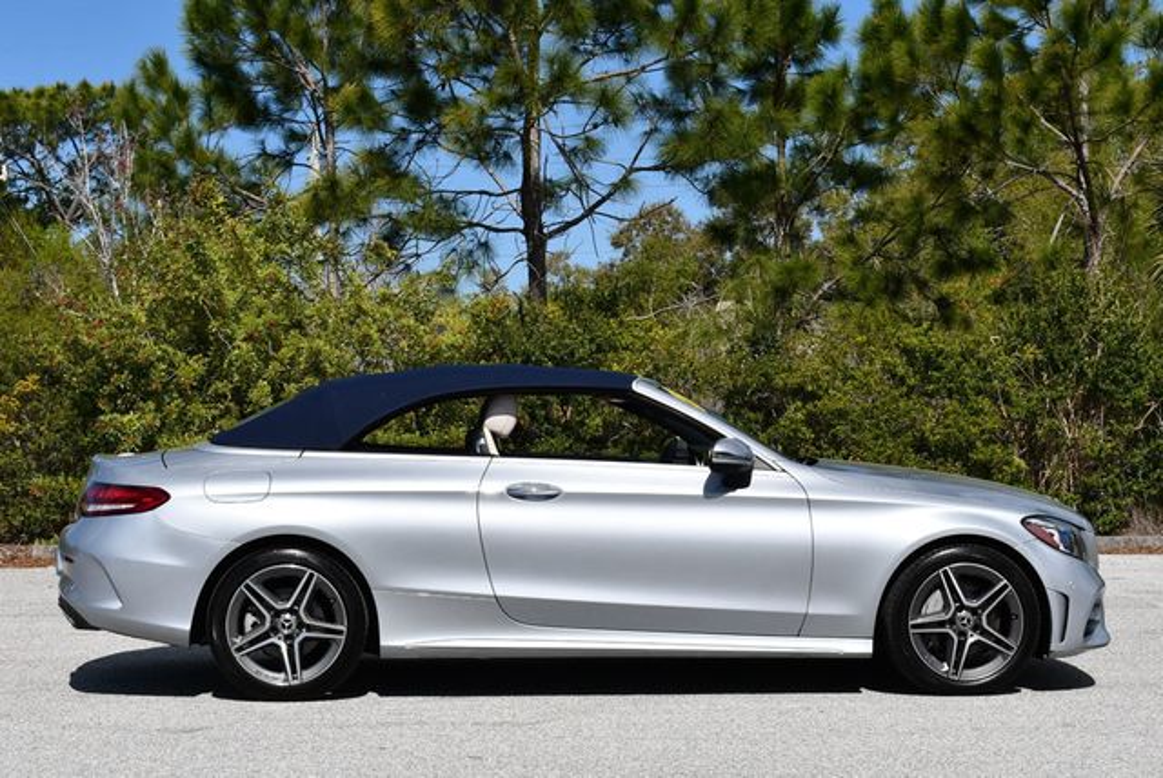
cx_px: 582
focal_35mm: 68
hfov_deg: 29.6
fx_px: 2199
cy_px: 389
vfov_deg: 20.1
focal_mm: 34
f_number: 10
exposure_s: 1/400
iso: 100
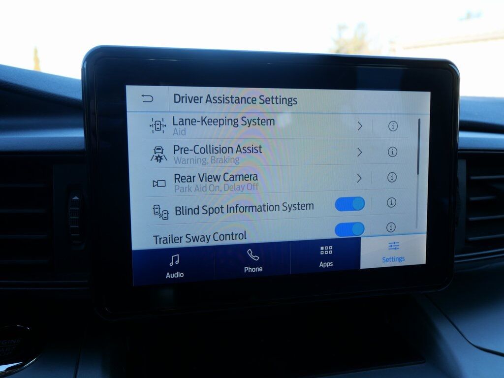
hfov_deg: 60.0
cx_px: 252
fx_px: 437
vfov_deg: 46.8
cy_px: 189
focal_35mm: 30
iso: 200
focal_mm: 15
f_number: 4.5
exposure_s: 1/125
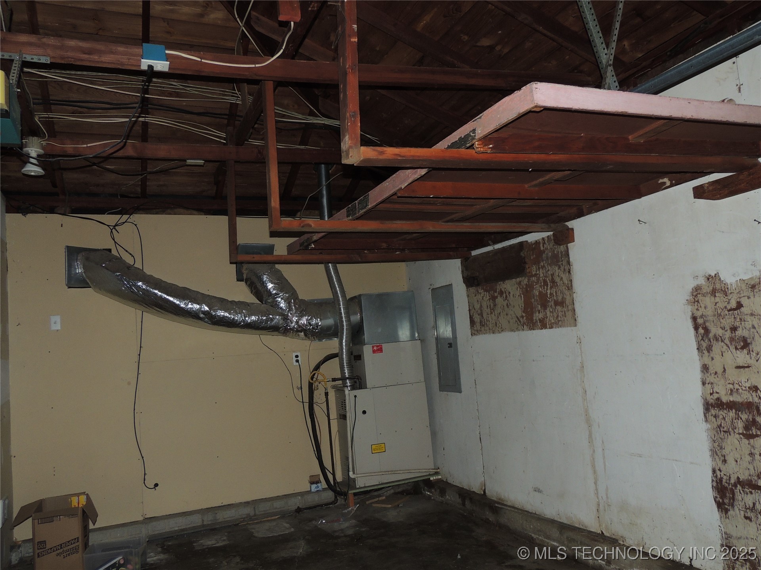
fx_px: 616
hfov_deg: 63.4
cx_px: 380
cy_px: 285
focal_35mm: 28
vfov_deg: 49.7
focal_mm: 4.9
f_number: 3.1
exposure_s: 1/30
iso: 200
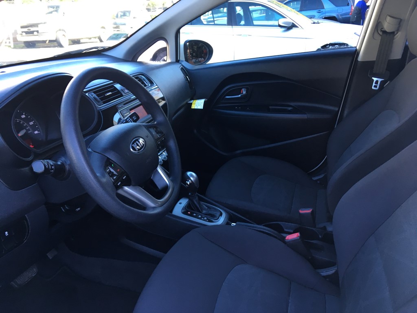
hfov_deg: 61.7
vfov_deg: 48.2
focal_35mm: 29
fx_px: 349
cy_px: 156
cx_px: 208
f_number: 2.2
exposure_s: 1/30
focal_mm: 4.15
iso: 25
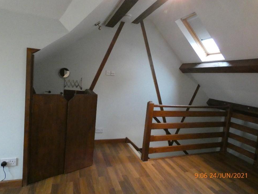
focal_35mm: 21
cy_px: 94
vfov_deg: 63.4
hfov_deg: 79.0
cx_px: 129
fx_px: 156
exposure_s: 1/125
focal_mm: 3.6
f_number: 2.8
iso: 1600
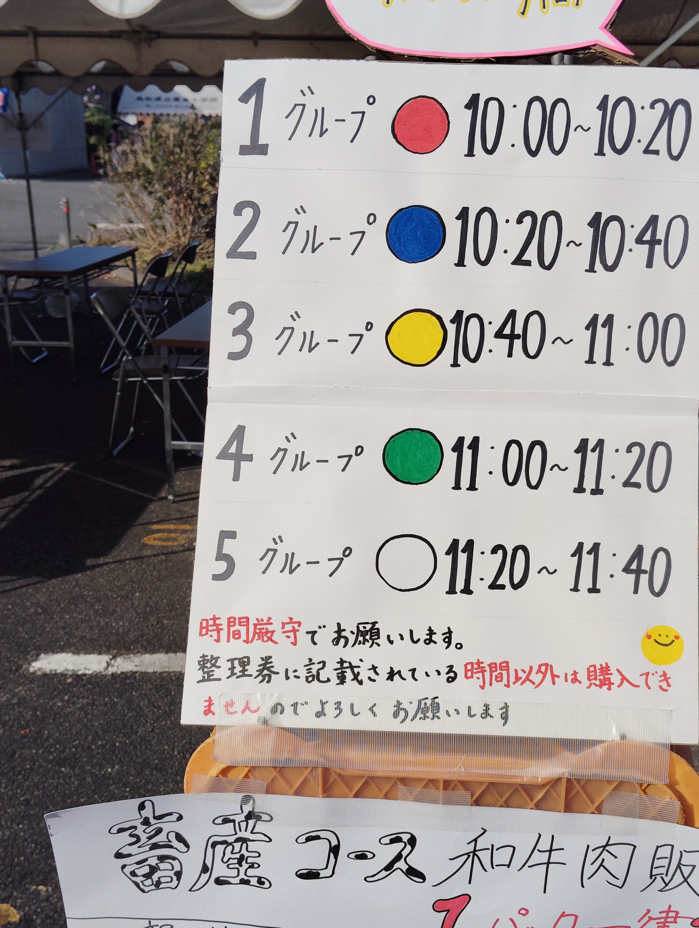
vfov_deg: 44.5
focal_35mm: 42
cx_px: 451
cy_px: 555
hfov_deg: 34.2
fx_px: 1128
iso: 50
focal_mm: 4.22
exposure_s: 1/1442
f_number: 1.8
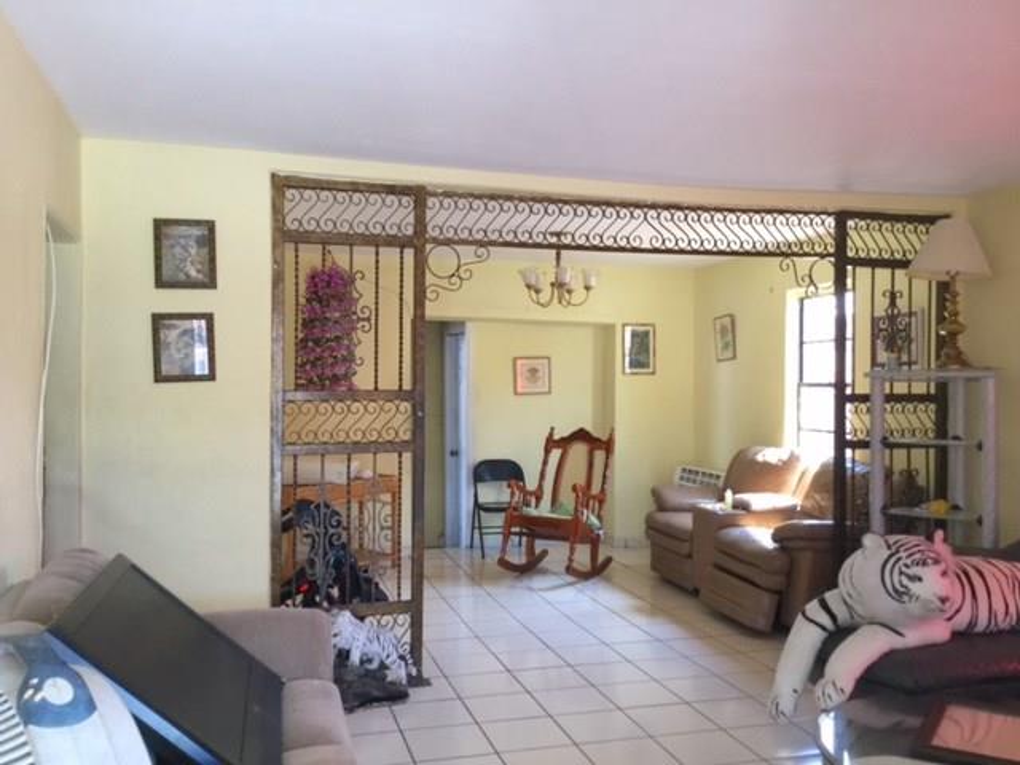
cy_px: 382
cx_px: 510
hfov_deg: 58.4
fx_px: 913
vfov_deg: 45.4
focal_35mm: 31
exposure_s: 1/30
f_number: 2.4
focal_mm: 3.3
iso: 64
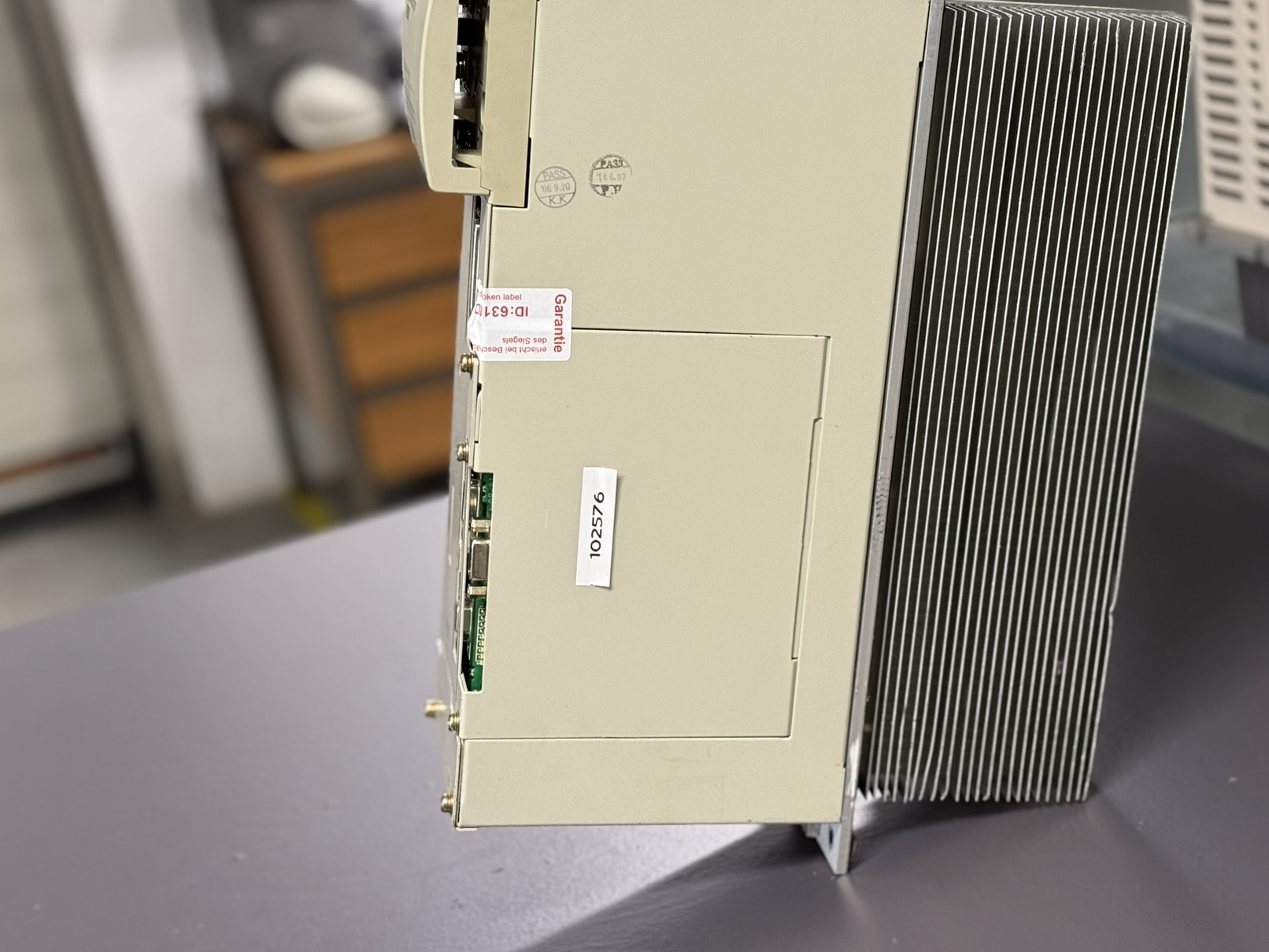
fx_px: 2236
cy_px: 412
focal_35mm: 61
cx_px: 668
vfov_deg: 24.0
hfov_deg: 31.7
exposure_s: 1/50
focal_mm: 6.76
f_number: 1.78
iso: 200
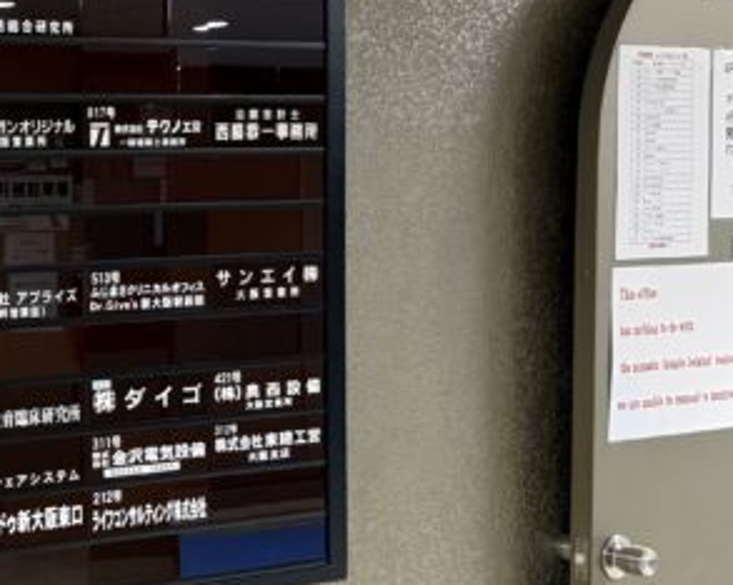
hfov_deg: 21.1
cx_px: -220
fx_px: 1778
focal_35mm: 82
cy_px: 290
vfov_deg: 18.7
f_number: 1.78
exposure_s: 1/60
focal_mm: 6.76
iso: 400
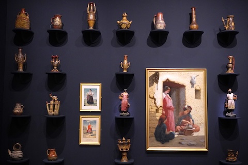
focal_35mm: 42
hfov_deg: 46.4
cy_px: 82
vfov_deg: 31.9
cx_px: 124
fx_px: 289
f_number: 4.5
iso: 2500
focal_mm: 28
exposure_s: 1/50
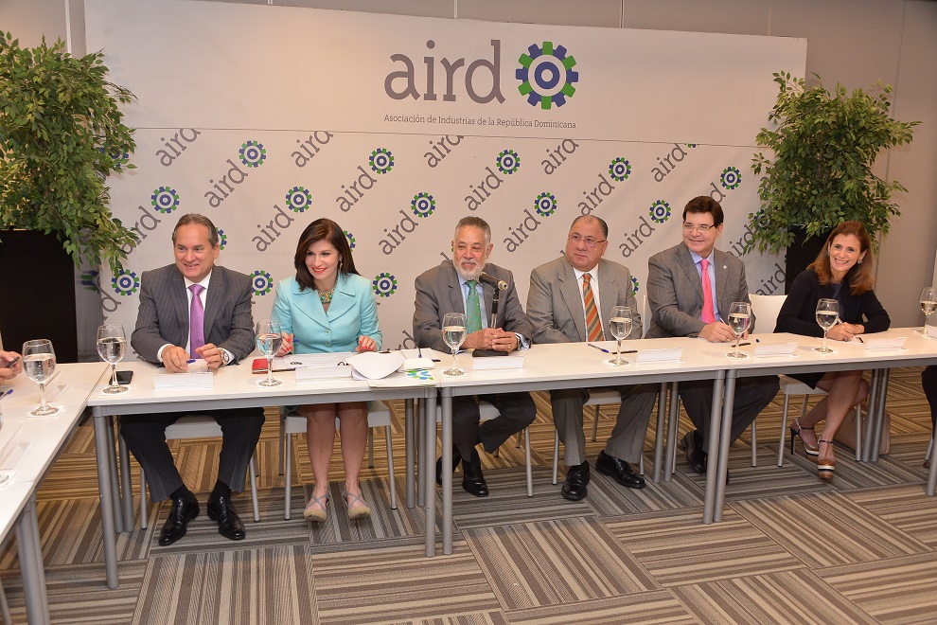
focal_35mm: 32
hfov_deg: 58.7
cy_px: 312
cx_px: 468
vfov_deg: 41.1
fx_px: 833
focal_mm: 32
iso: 1600
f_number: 6.3
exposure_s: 1/100
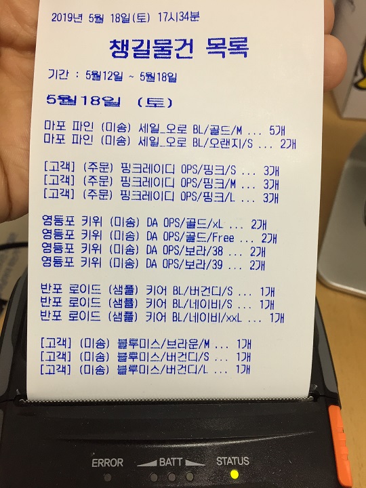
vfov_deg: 61.7
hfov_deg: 48.2
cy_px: 244
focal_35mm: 29
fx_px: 409
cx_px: 183
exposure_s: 1/40
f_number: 2.2
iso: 40
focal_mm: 4.15
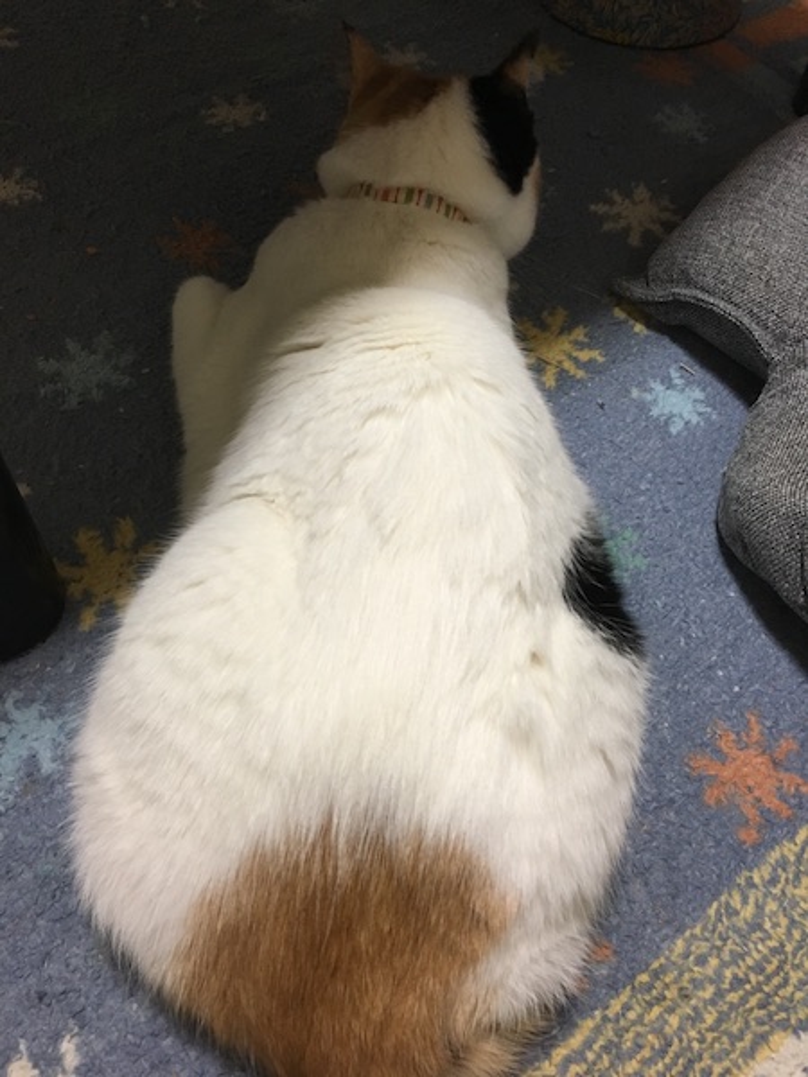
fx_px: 903
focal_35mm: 29
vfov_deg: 61.7
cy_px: 538
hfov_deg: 48.2
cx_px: 404
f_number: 2.2
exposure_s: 1/30
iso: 125
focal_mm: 4.15
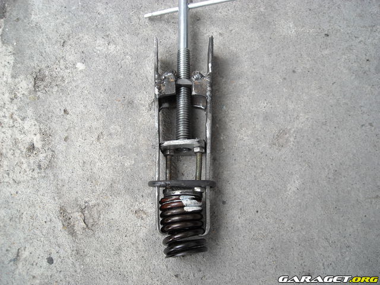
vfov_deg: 40.7
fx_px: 384
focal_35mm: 35
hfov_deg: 52.6
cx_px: 190
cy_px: 142
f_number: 2.8
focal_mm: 5.7
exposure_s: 1/52
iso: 135
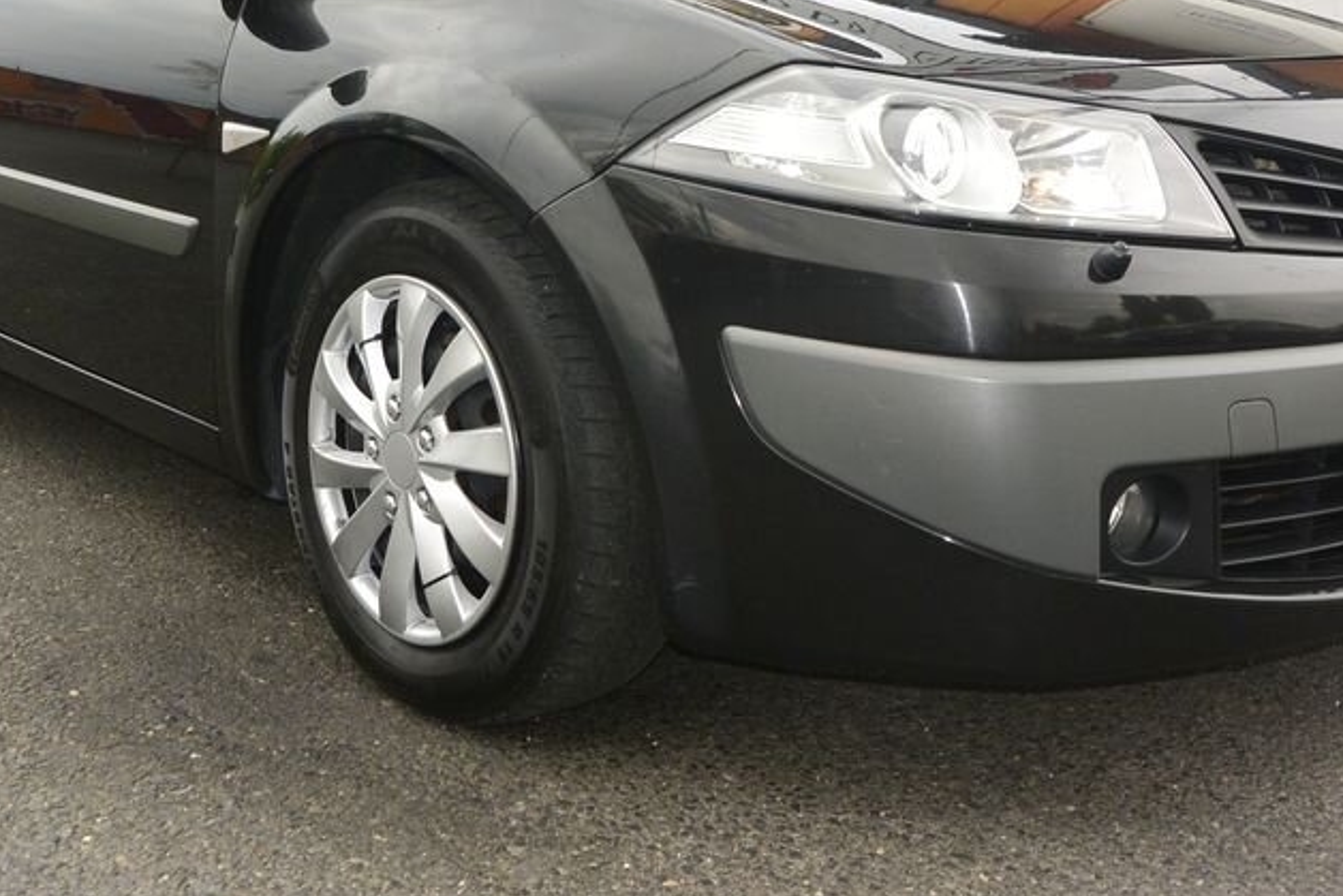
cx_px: 663
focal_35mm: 44
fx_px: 1642
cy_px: 215
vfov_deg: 30.0
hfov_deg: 44.5
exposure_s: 1/250
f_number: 5.6
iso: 160
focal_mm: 10
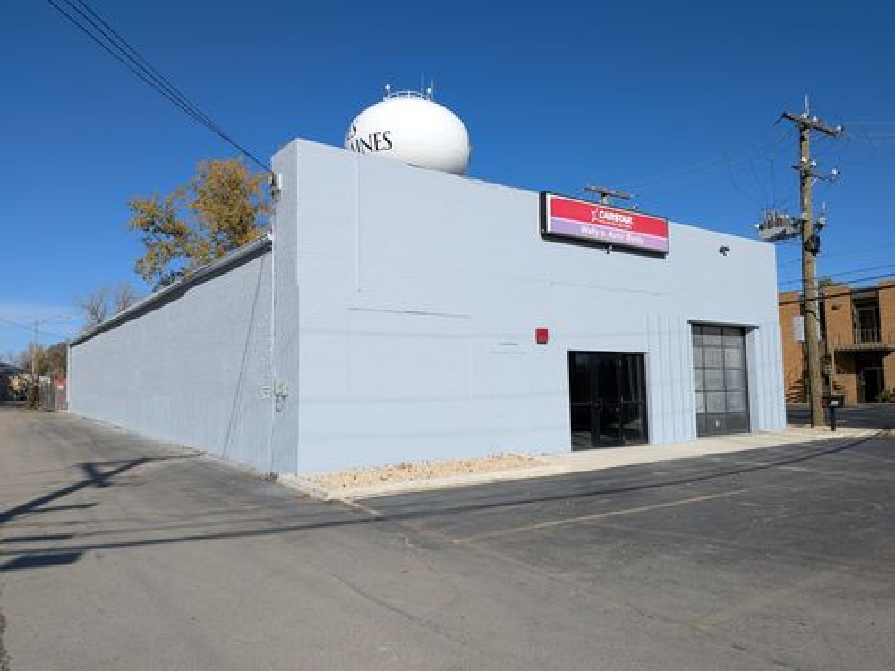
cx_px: 448
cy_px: 336
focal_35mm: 24
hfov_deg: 71.6
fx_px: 621
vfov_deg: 56.8
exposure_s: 1/3195
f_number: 1.7
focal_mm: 4.53
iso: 34
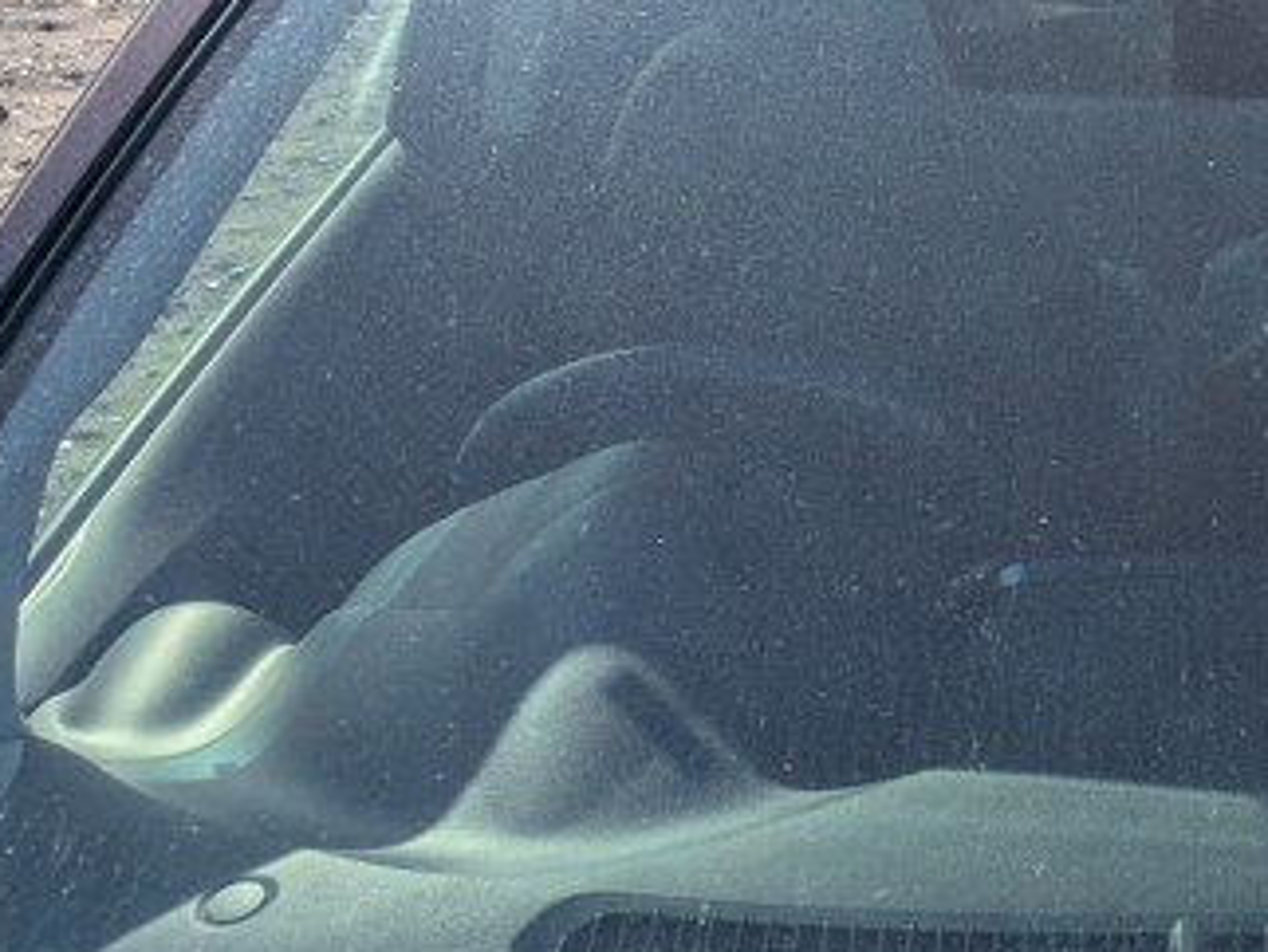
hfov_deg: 29.0
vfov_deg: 23.5
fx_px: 2273
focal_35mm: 62
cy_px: 264
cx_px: 1301
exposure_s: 1/2538
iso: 48
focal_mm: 5.43
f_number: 1.89
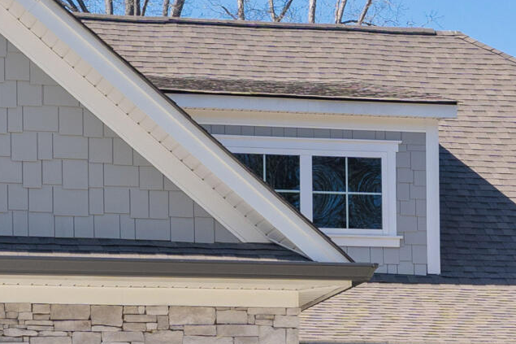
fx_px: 1963
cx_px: 202
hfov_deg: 15.0
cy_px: 419
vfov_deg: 9.9
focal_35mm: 137
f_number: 7.1
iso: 320
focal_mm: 29
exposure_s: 1/800
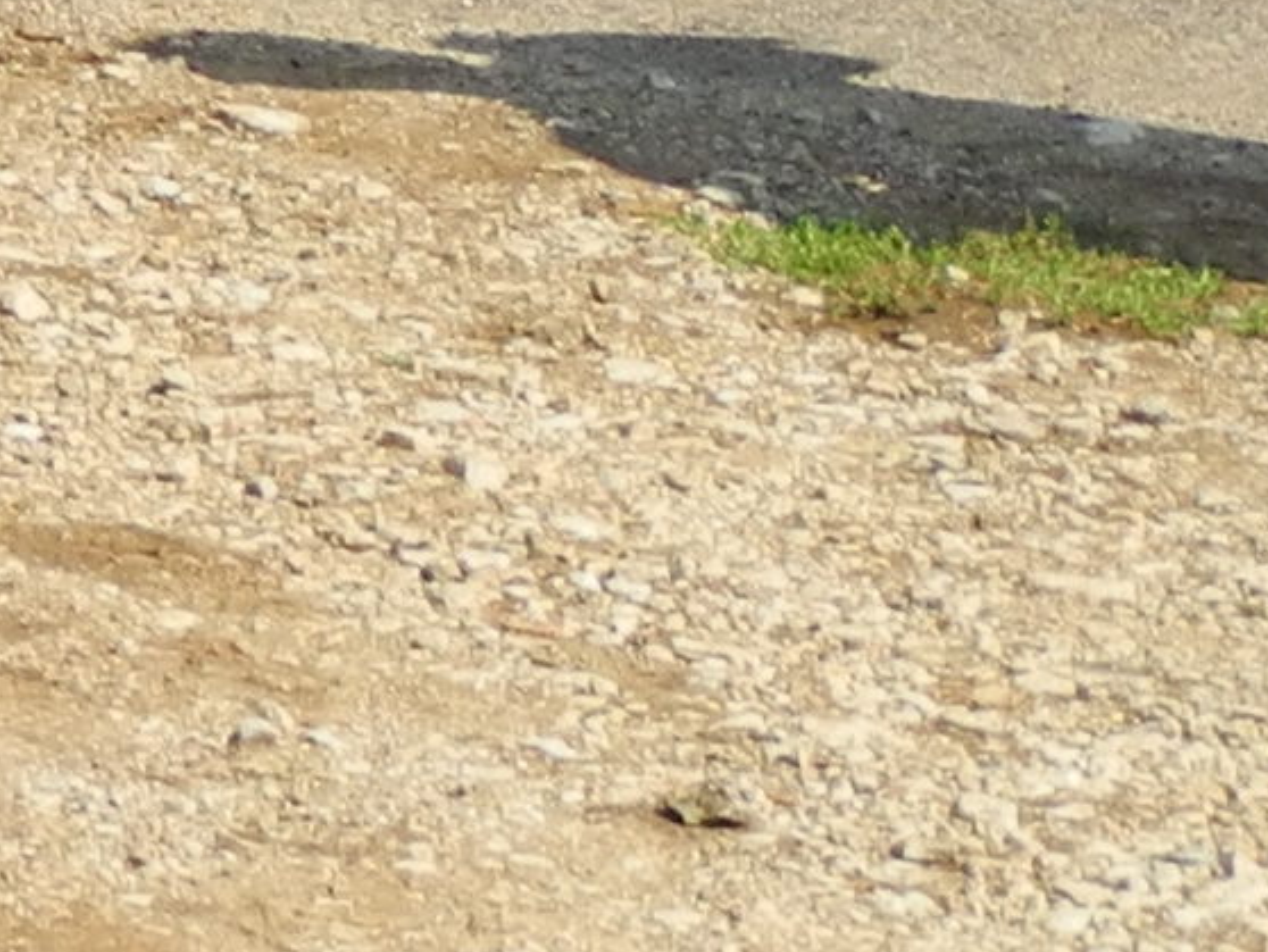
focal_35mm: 268
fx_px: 9821
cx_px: -2454
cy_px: -611
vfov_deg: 5.5
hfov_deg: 6.7
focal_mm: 8.8
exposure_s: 1/800
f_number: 3.5
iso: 100
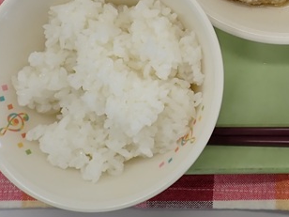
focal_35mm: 65
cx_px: 309
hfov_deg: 27.6
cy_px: -21
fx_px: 543
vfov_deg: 21.4
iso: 100
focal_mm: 4.5
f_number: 2.8
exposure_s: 1/80
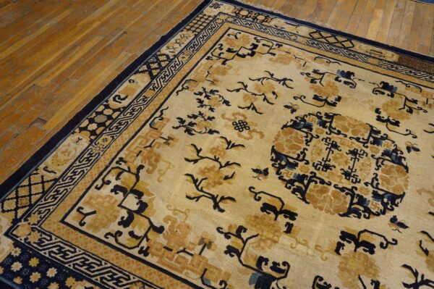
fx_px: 343
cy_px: 144
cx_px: 217
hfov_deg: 64.6
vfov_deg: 45.6
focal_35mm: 28
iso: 1600
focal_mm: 19
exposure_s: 1/160
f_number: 4
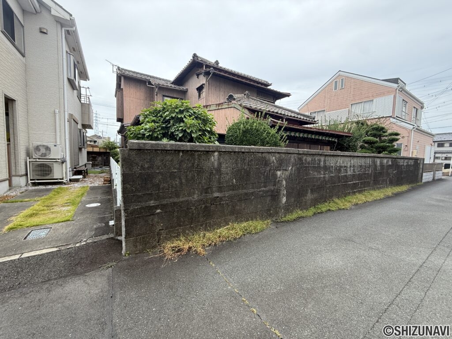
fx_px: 183
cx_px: 226
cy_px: 170
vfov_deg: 85.7
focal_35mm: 14
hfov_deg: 102.1
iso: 64
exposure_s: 1/112
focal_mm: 2.22
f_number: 2.2
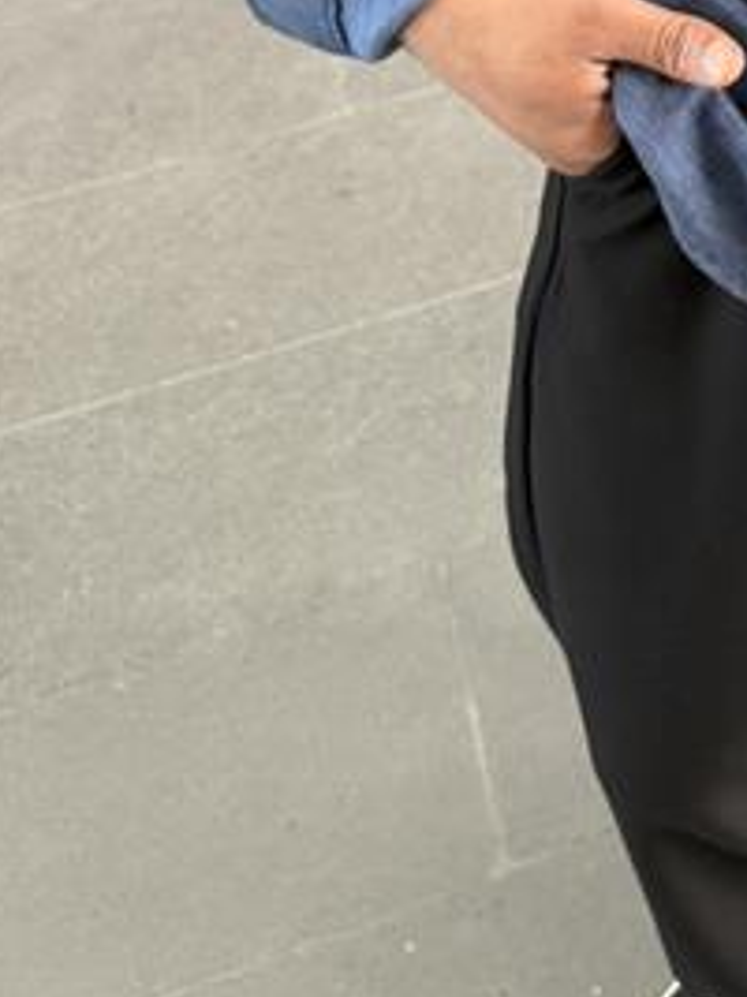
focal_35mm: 72
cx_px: 975
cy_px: -243
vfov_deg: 24.2
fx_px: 2073
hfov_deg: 18.9
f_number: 1.78
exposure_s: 1/121
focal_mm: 6.76
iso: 160
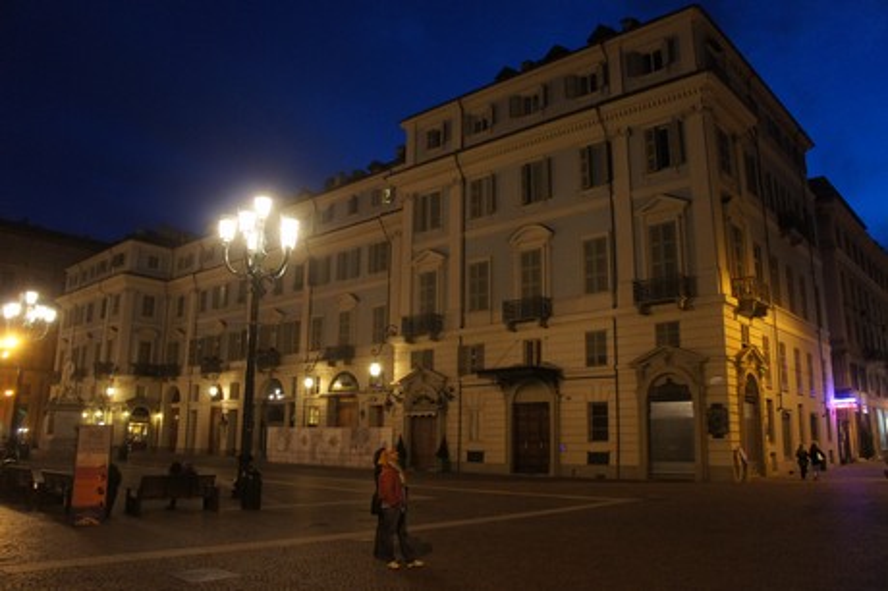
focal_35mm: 27
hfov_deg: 67.4
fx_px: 666
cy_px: 296
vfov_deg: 47.9
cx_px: 444
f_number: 3.5
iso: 1600
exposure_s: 1/30
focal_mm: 18
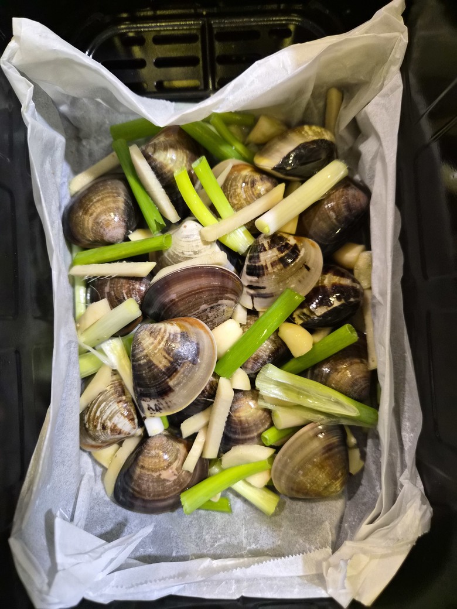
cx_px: 228
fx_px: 405
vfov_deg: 73.9
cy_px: 304
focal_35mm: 23
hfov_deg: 58.9
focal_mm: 5.4
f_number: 1.8
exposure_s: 1/120
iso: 1000
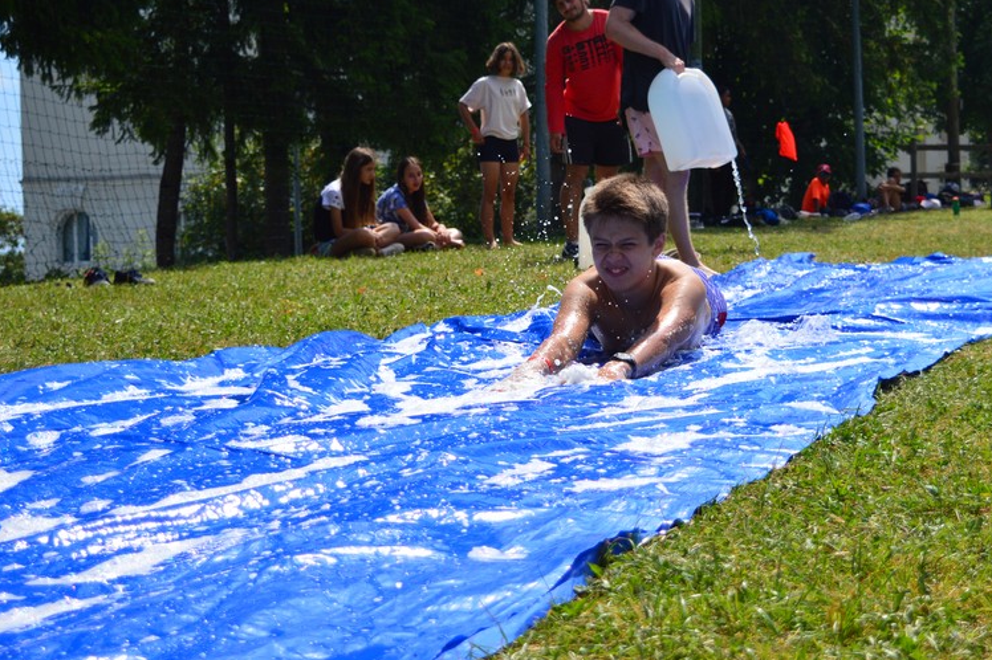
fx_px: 2148
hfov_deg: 25.9
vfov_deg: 17.5
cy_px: 282
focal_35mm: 78
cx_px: 651
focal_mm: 38
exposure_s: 1/2000
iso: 200
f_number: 4.8
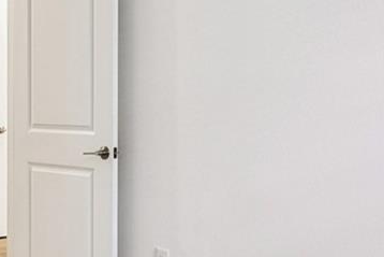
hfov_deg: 28.8
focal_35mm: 67
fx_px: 715
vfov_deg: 20.3
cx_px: 32
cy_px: 117
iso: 100
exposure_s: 1/13
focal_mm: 10
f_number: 7.1
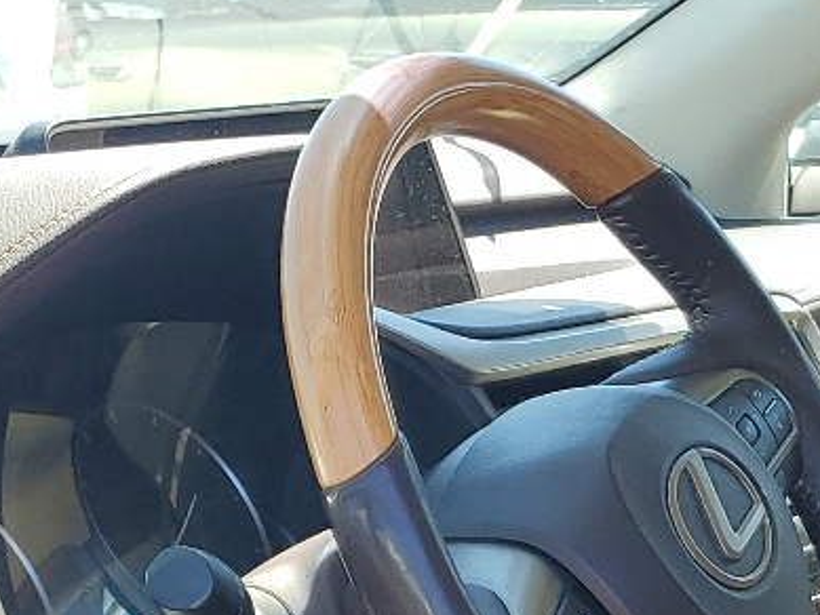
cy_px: 1080
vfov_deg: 12.7
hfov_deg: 17.4
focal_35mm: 107
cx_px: 1031
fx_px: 2535
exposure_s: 1/357
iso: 50
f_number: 1.5
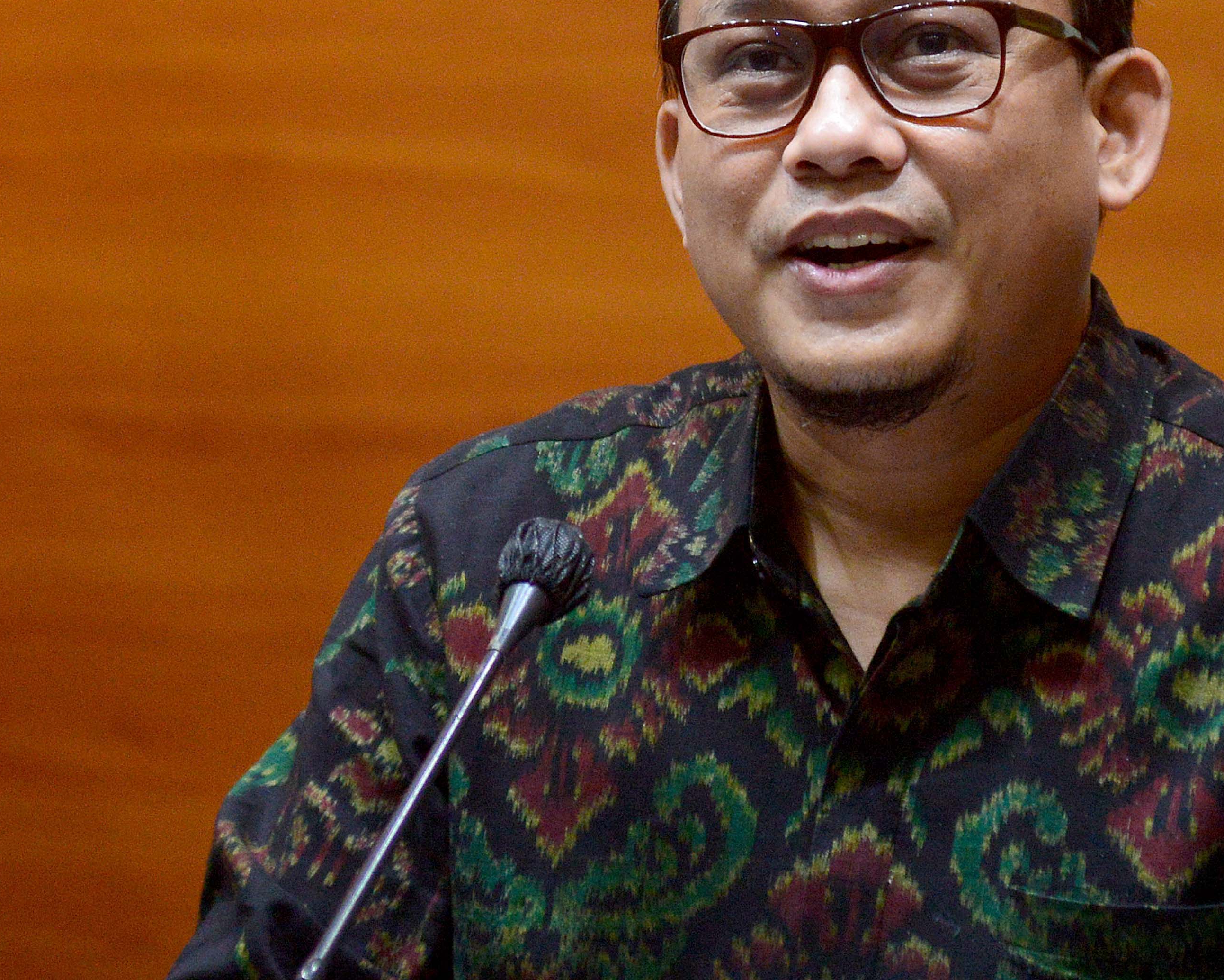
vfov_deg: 3.5
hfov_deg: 4.4
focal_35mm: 437
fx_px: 15831
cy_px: 590
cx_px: 888
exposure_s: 1/125
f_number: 2.8
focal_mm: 200
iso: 2500
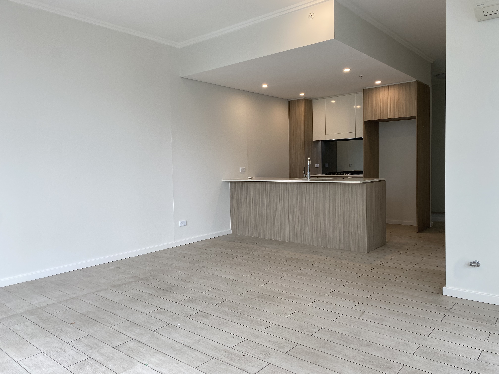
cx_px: 250
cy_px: 187
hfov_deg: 67.3
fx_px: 375
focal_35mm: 26
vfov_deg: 53.1
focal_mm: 4.25
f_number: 1.8
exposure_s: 1/126
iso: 32
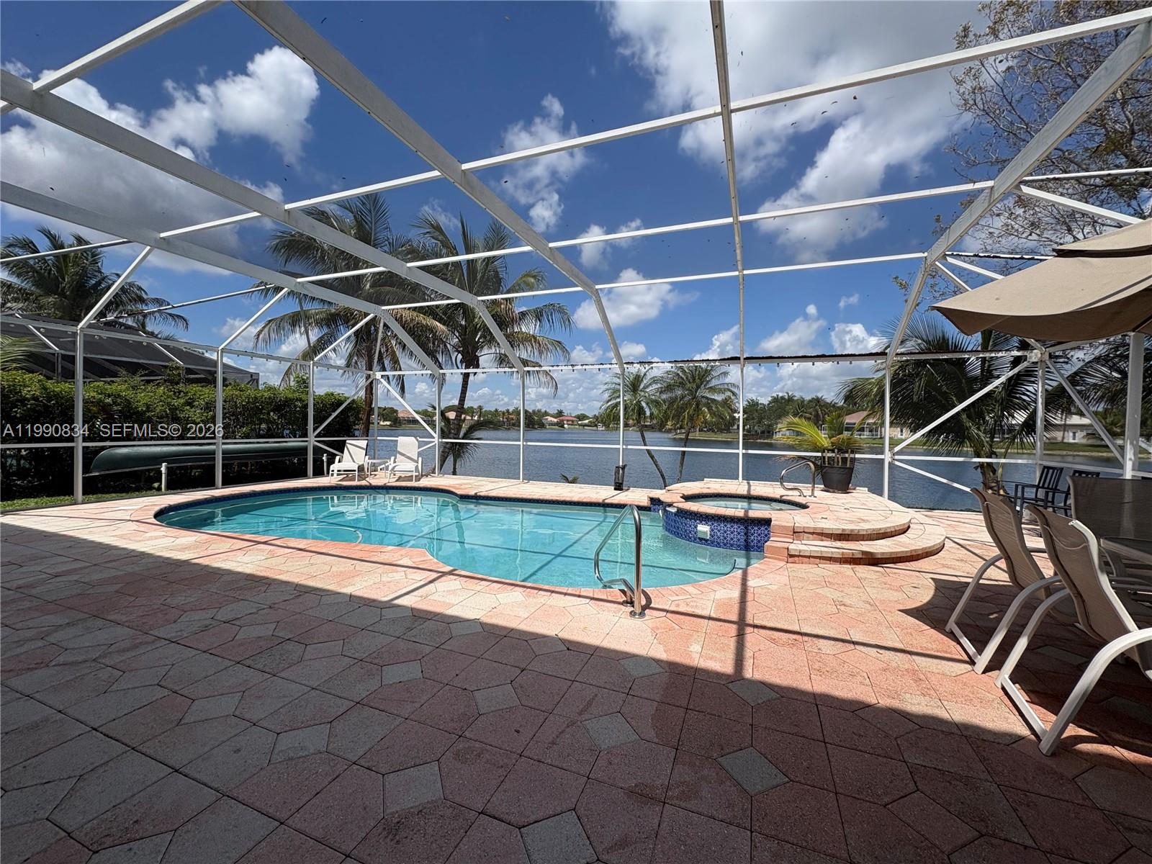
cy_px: 432
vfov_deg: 85.7
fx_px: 466
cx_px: 576
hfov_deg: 102.1
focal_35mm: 14
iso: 50
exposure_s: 1/2415
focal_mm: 2.22
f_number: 2.2
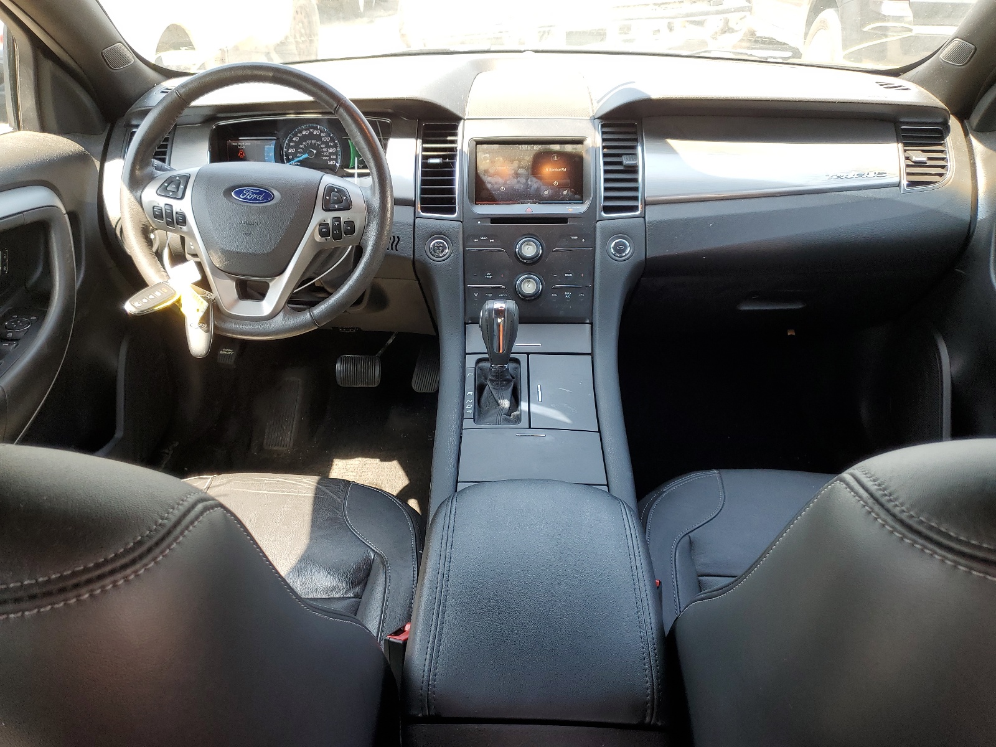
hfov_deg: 67.3
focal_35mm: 26
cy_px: 374
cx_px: 498
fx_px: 748
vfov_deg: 53.1
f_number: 1.5
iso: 50
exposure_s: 1/133
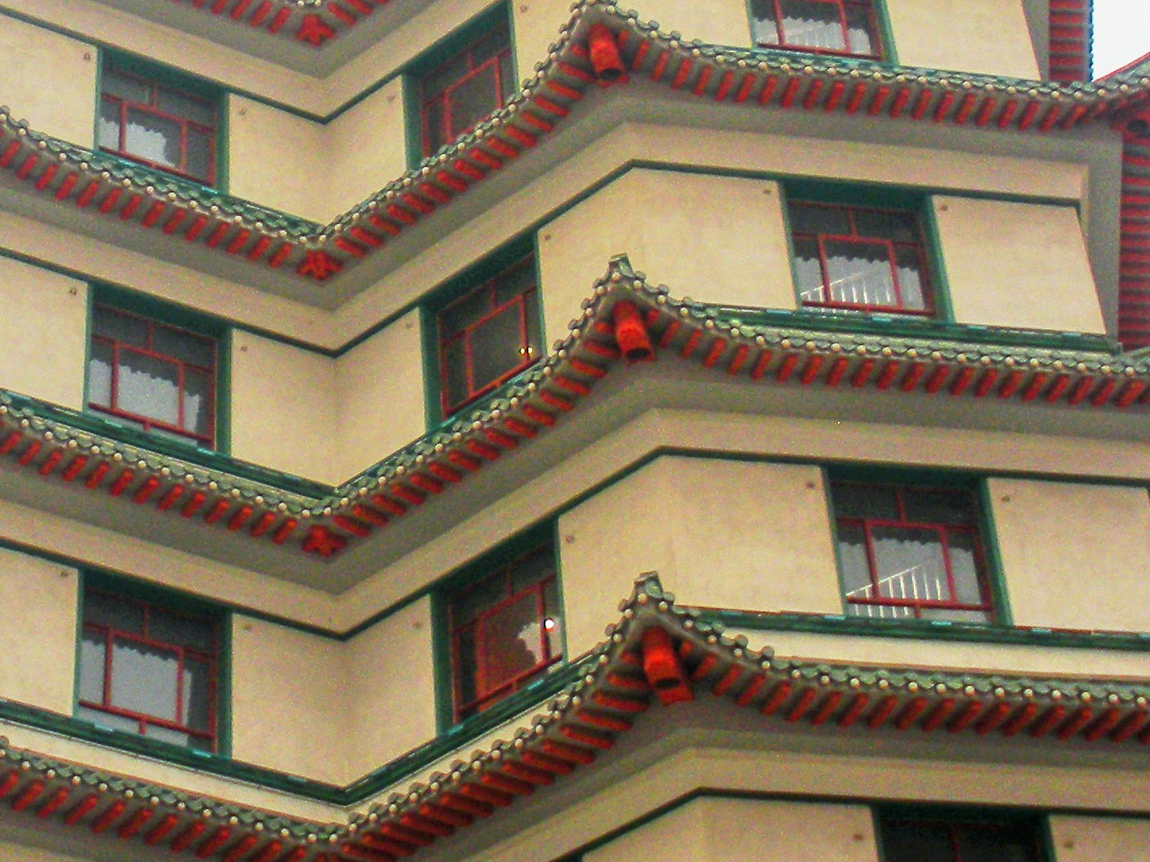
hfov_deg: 21.6
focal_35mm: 90
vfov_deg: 16.1
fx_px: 2990
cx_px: 314
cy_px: -2
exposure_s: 1/111
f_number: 3.5
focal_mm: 6.3
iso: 64
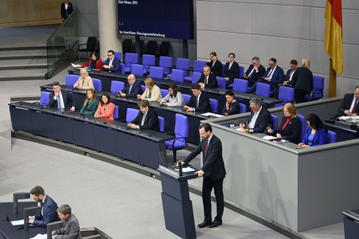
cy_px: 120
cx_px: 180
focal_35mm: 78
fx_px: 777
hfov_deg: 26.0
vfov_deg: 17.5
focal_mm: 78
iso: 5000
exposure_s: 1/400
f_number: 3.5
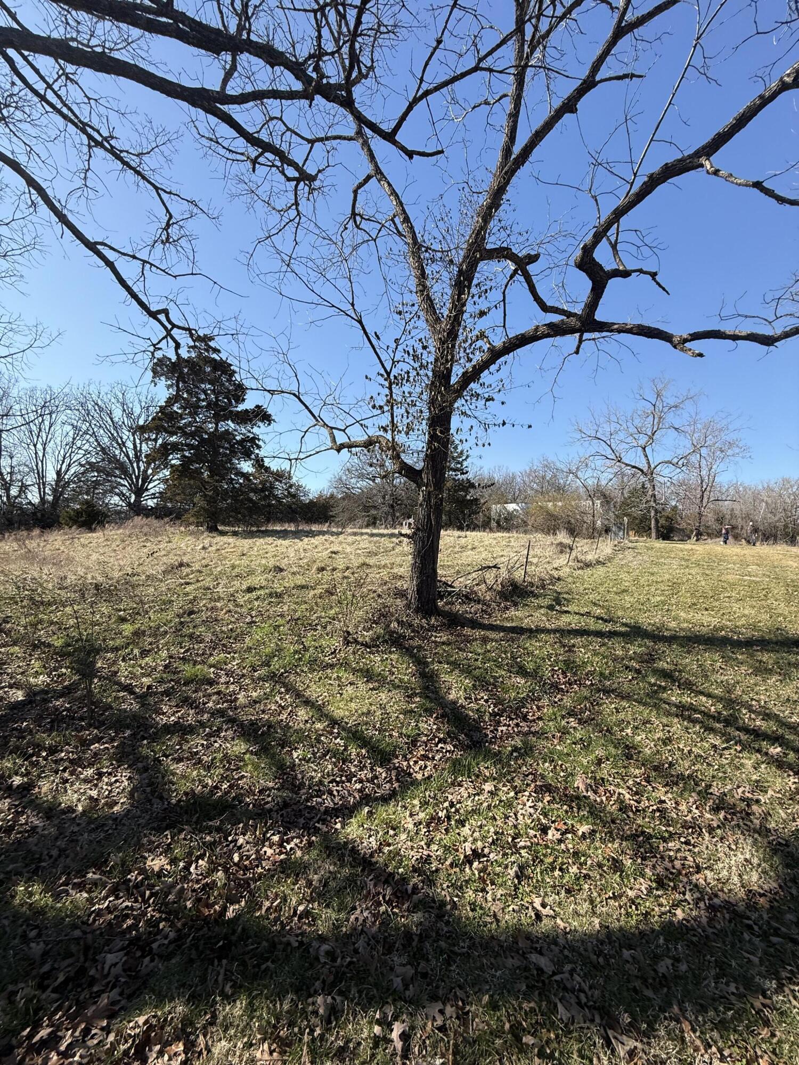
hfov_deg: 85.7
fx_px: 431
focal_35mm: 14
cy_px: 532
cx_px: 400
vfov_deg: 102.1
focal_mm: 2.22
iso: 50
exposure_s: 1/1105
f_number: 2.2
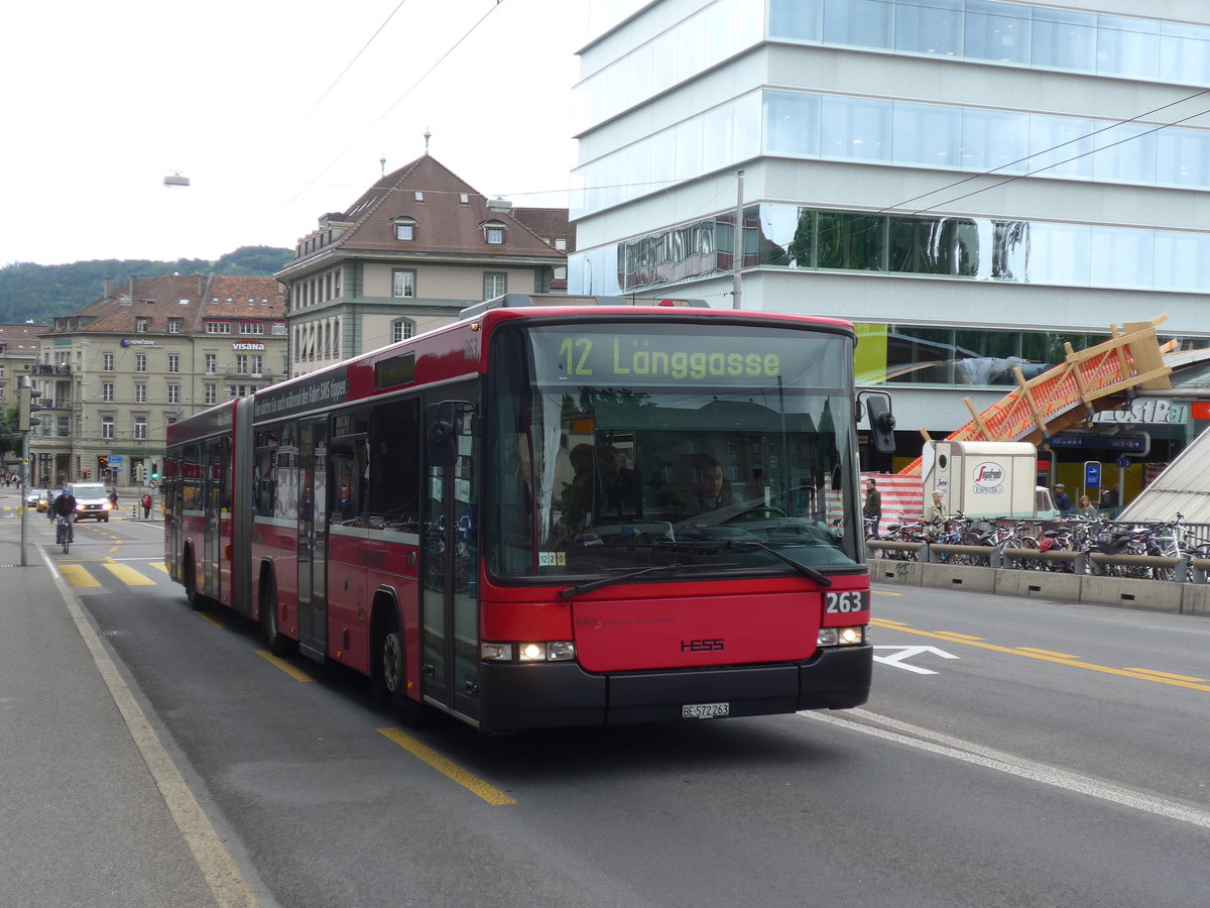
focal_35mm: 46
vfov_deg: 31.5
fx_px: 1608
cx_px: 605
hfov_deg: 41.2
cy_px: 454
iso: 80
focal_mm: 9.5
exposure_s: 1/320
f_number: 3
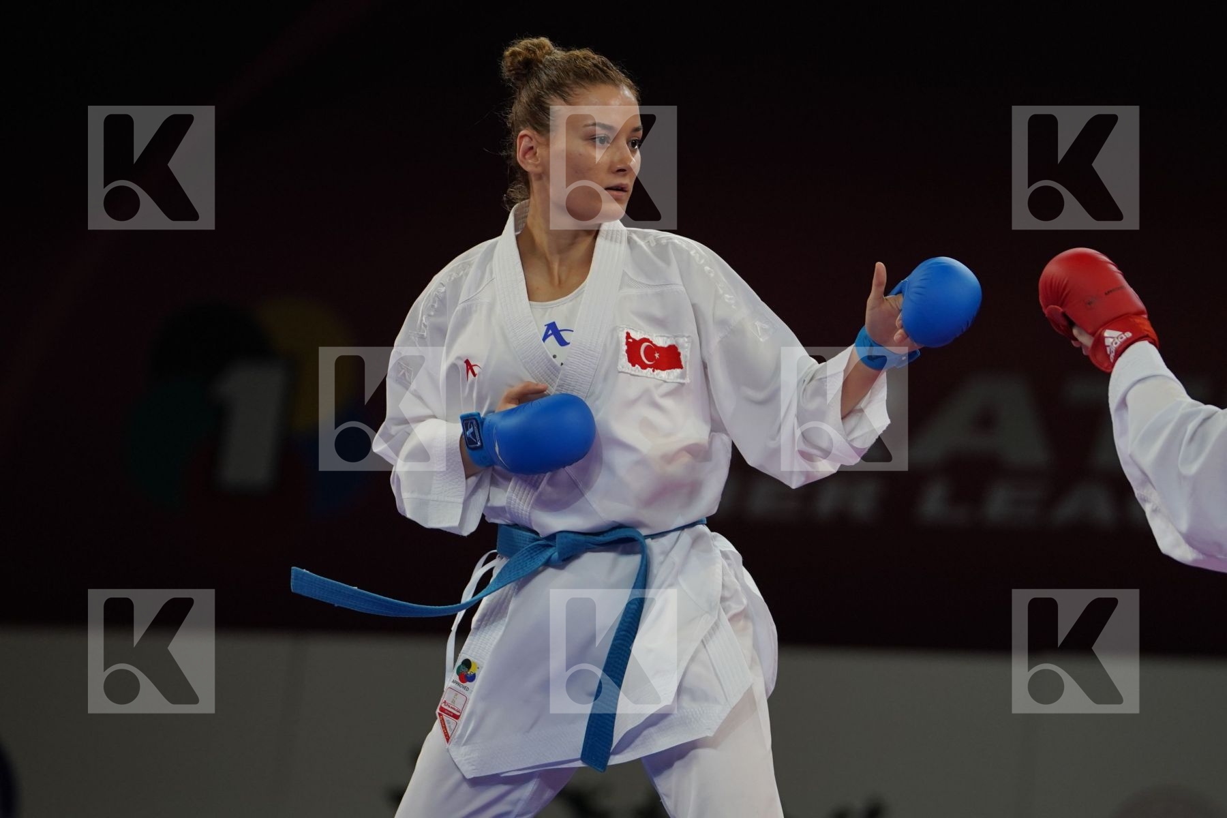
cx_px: 614
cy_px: 409
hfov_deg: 7.5
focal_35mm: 276
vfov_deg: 5.0
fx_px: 9406
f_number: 2.8
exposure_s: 1/1000
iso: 1000
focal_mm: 184
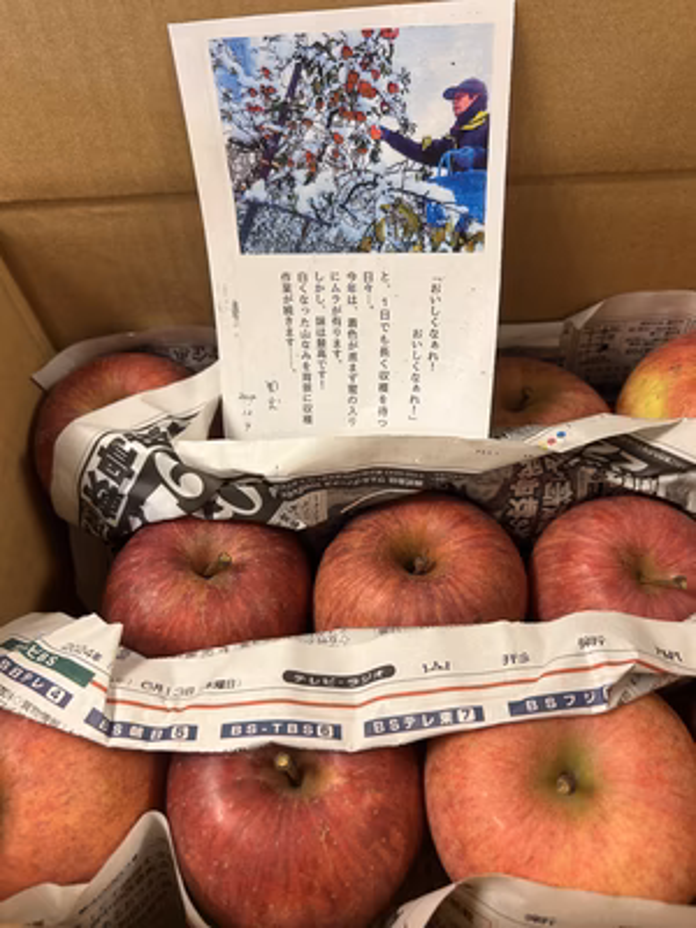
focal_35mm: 26
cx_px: 348
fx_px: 697
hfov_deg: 53.1
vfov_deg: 67.3
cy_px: 464
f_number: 1.5
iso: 100
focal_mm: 5.7
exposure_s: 1/50
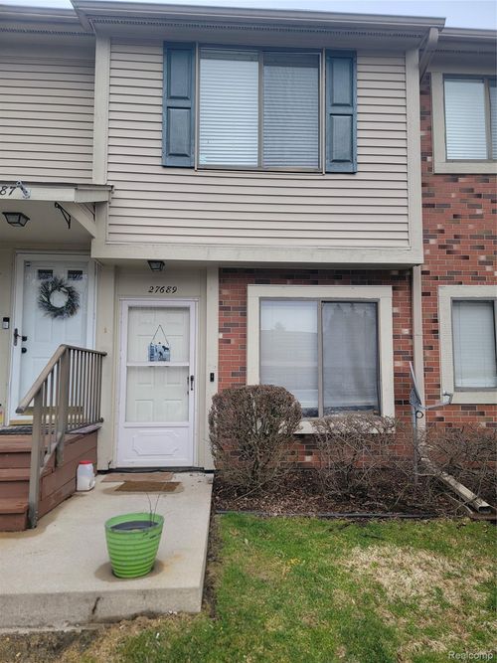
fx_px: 460
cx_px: 248
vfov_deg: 71.6
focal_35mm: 24
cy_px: 332
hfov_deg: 56.8
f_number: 1.8
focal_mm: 6.7
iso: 16
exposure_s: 1/267
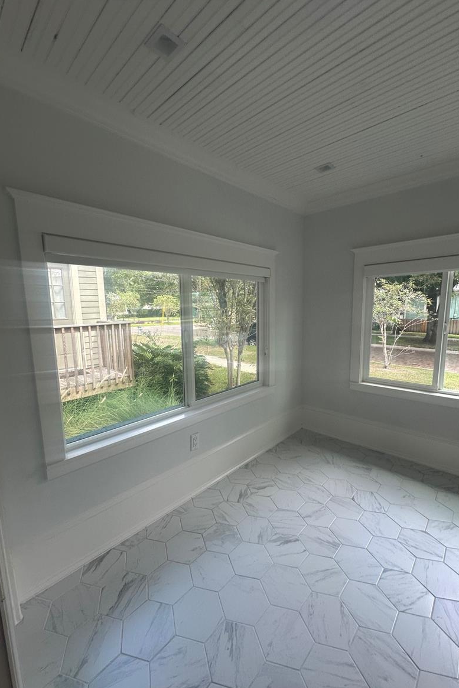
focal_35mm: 15
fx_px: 287
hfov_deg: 77.3
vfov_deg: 100.4
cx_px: 222
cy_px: 350
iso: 80
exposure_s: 1/120
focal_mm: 2.22
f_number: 2.2
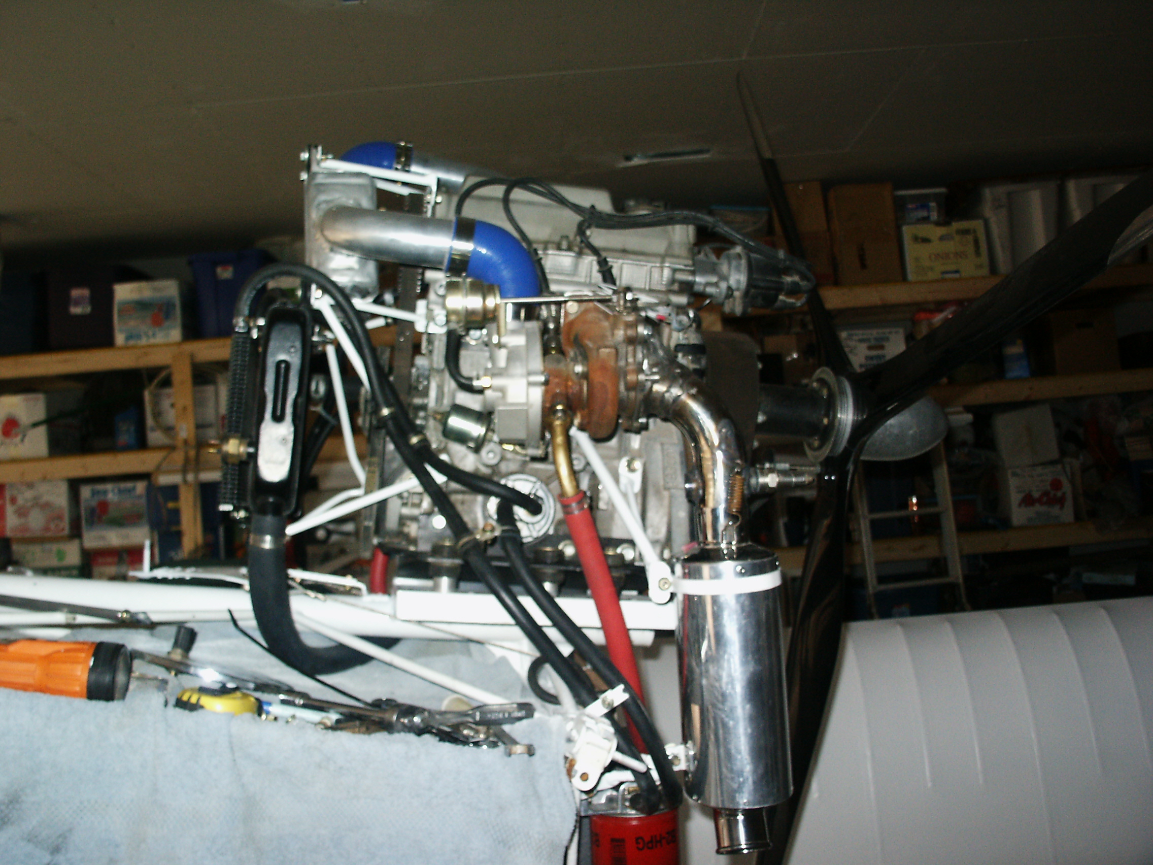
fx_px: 1166
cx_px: 576
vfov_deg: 40.7
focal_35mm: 35
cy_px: 432
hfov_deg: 52.6
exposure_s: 1/45
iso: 200
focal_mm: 7.2
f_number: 3
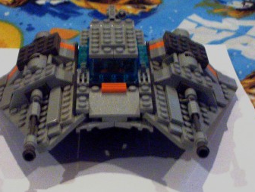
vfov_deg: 12.5
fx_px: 879
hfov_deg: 16.5
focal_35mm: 119
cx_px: 113
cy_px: 104
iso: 200
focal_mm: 13.24
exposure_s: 1/8
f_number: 4.07
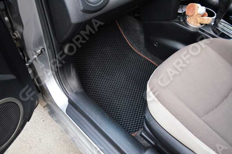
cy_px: 77
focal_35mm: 33
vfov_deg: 39.8
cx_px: 116
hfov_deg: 57.3
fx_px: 212
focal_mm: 22
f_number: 3.8
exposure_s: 1/30
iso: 3200
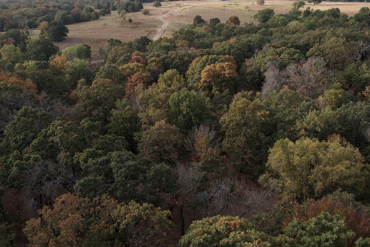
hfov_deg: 50.7
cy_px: 154
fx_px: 391
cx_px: 193
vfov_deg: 34.9
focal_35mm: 38
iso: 100
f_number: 2.8
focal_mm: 8.38
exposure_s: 1/500
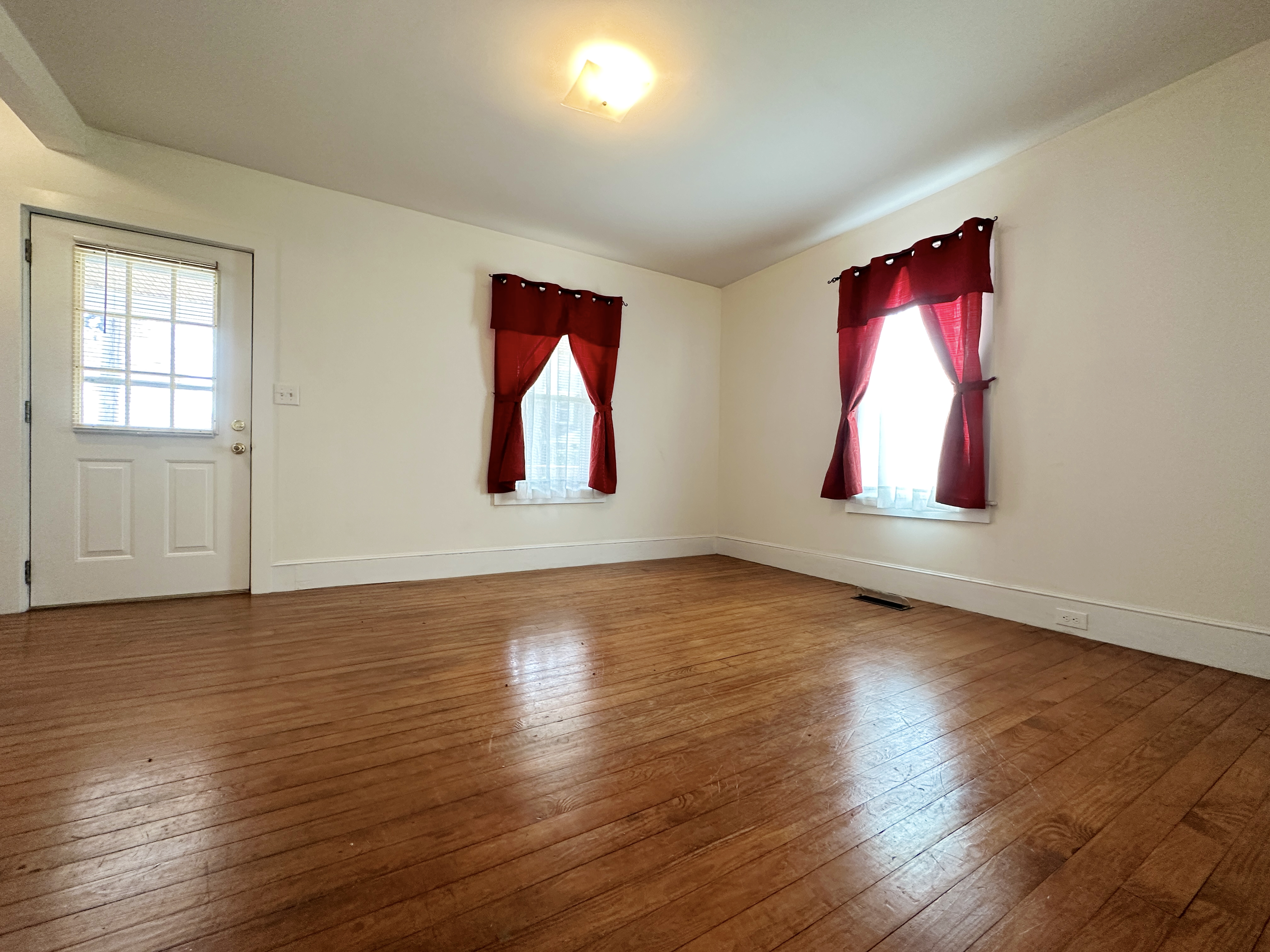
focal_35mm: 14
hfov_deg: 102.1
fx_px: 514
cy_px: 476
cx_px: 635
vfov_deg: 85.7
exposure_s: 1/60
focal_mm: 2.22
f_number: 2.2
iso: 200
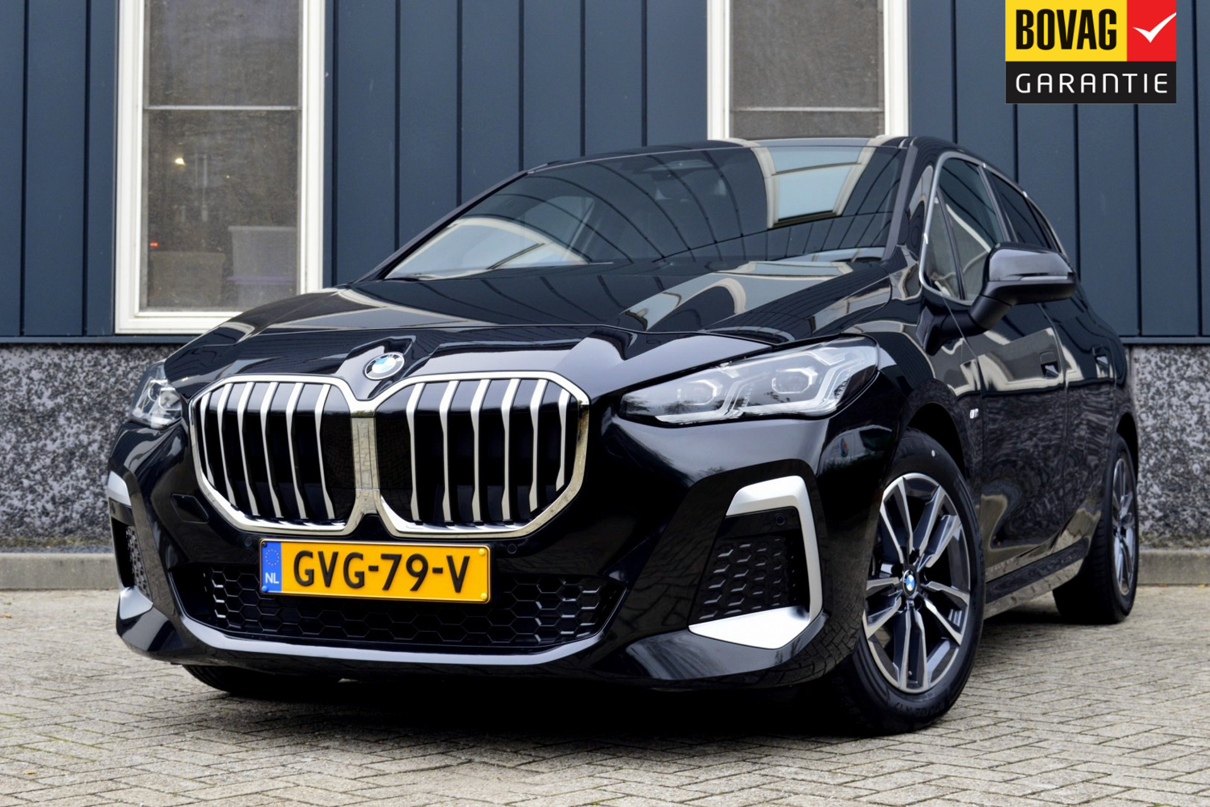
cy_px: 404
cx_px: 605
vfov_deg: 23.8
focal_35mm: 57
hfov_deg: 35.1
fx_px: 1916
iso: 720
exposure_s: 1/60
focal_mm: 38
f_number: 8
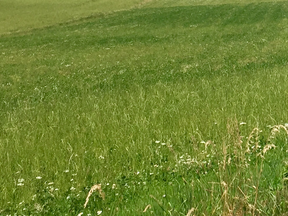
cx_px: 351
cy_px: 3
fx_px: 815
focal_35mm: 98
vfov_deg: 14.8
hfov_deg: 18.9
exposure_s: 1/3049
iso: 32
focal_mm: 4.15
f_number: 2.2
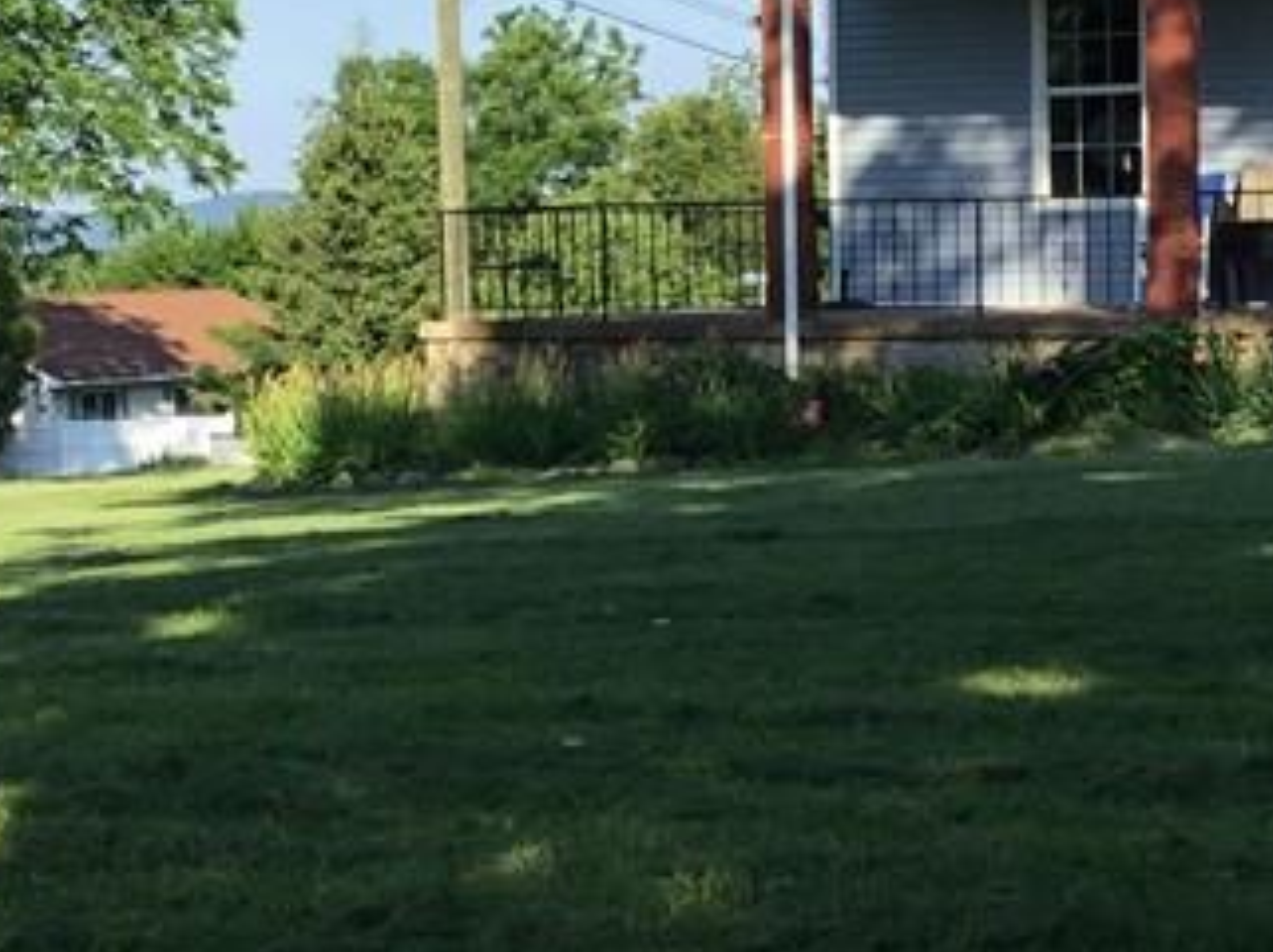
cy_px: 460
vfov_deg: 14.9
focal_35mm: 99
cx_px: 575
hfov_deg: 19.8
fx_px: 3637
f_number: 2.4
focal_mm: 3.3
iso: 25
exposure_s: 1/776
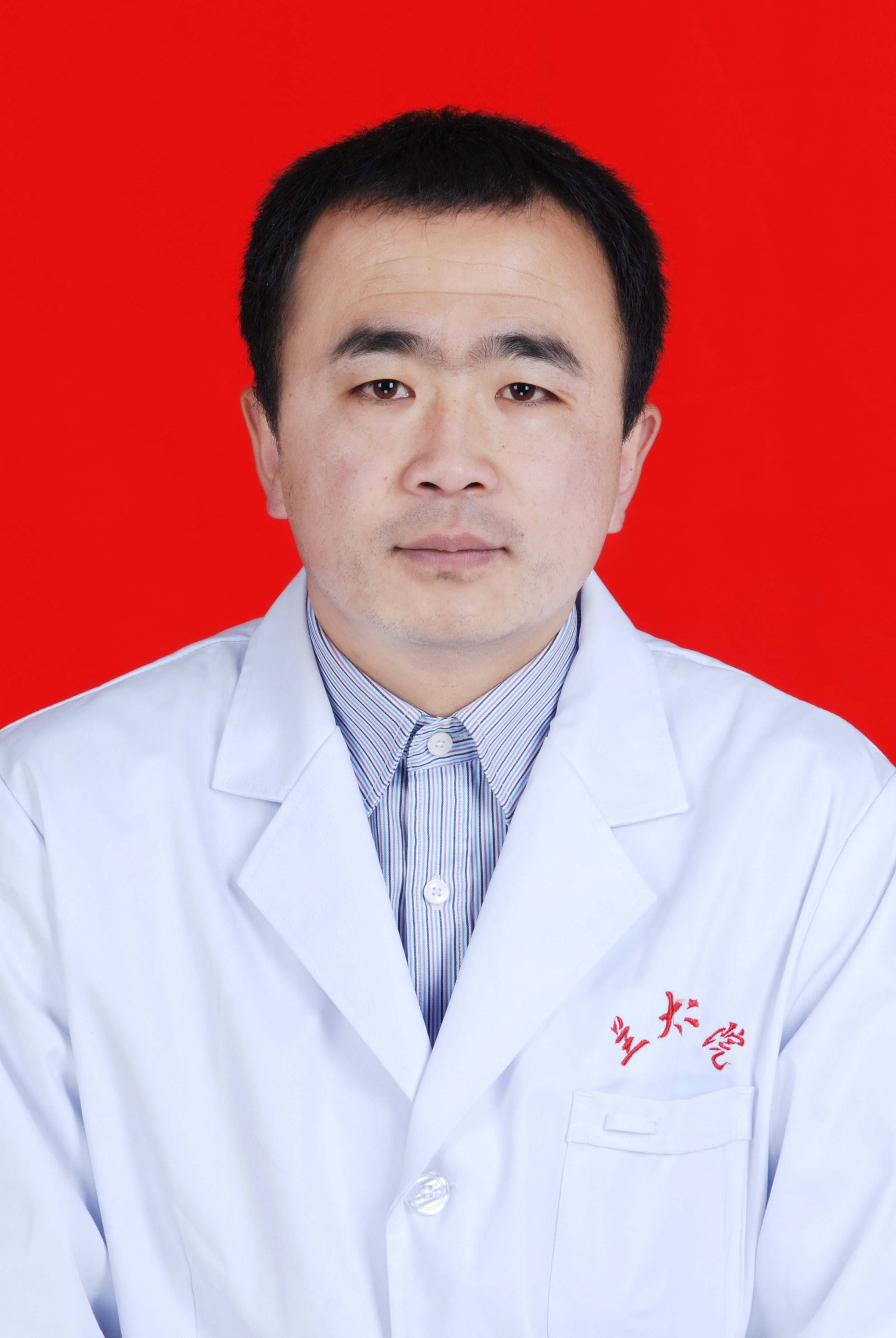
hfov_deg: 15.2
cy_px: 669
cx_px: 448
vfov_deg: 22.6
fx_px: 3350
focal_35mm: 90
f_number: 11
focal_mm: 60
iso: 100
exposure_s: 1/60
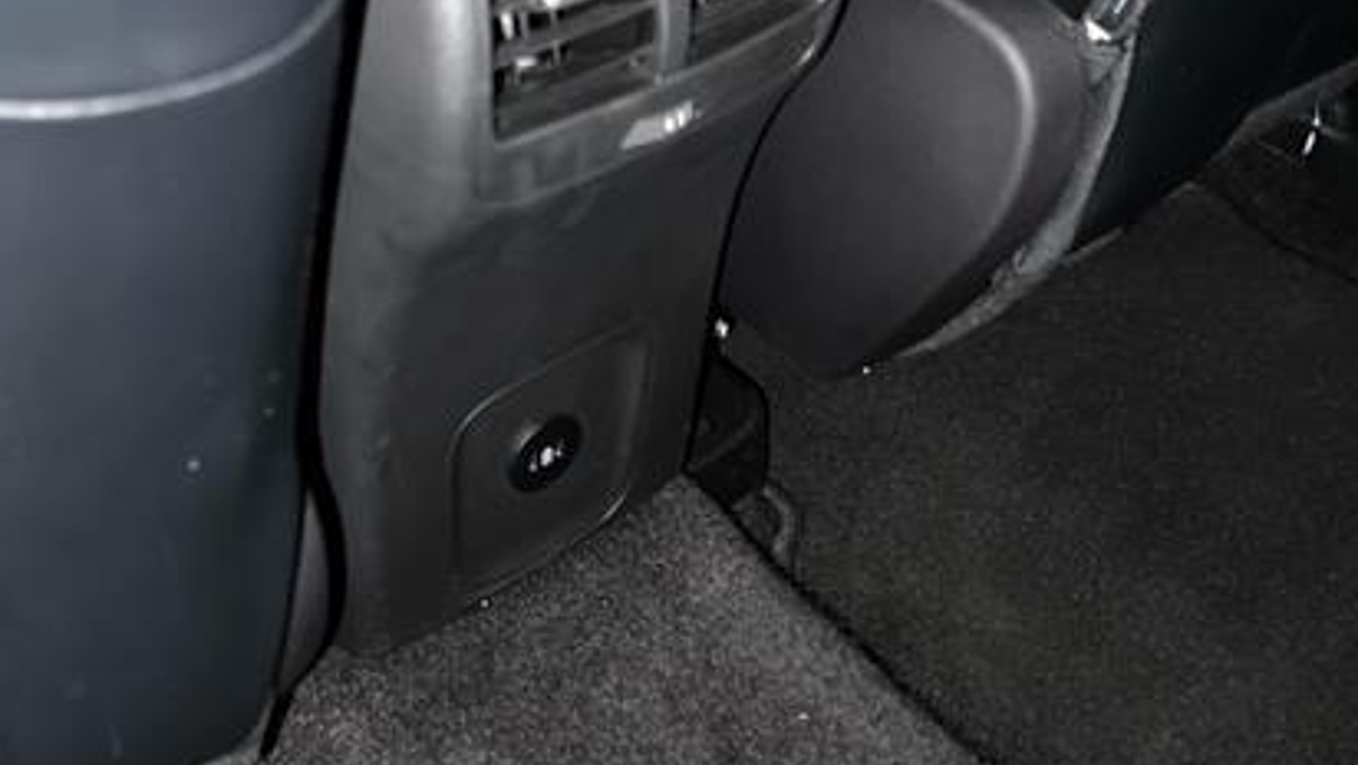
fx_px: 1585
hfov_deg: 45.6
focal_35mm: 44
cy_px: 224
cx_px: 442
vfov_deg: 26.9
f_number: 1.5
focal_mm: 5.7
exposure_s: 1/4
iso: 125
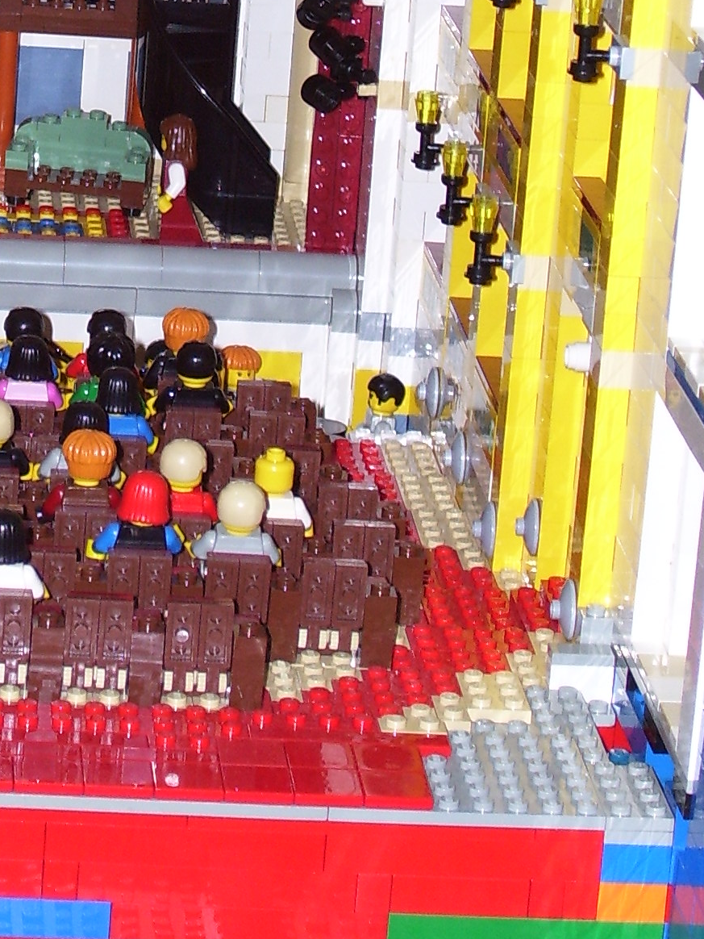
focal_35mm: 146
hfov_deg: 10.1
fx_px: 3959
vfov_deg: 13.4
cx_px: 6
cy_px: 75
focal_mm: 10.8
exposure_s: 1/90
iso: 80
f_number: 3.6
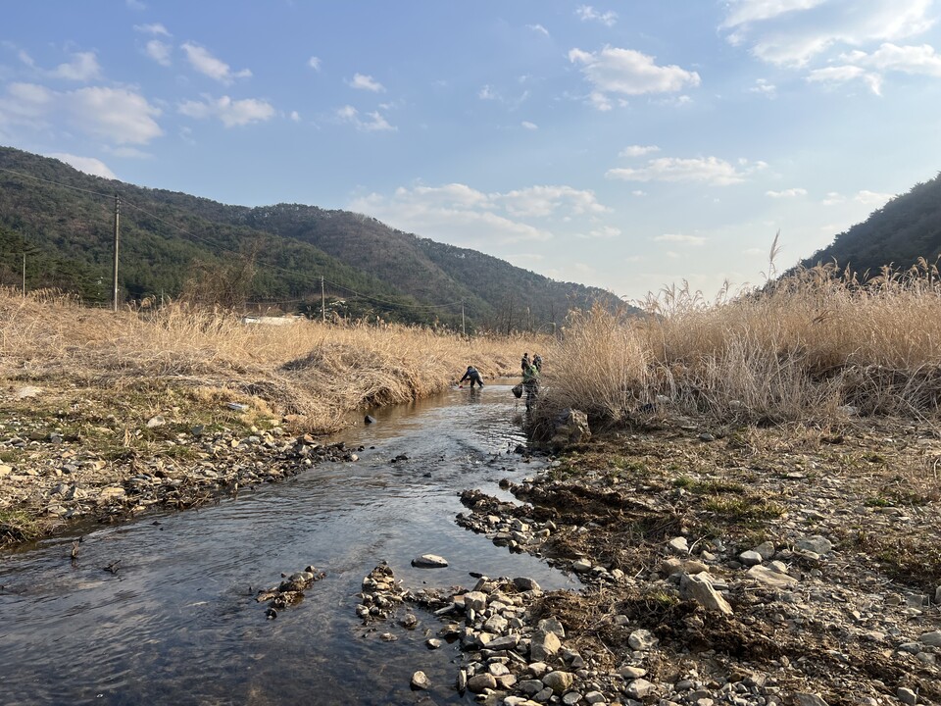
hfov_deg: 67.3
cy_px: 353
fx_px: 707
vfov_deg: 53.1
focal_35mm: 26
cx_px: 470
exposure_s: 1/4630
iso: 50
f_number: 1.5
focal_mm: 5.7
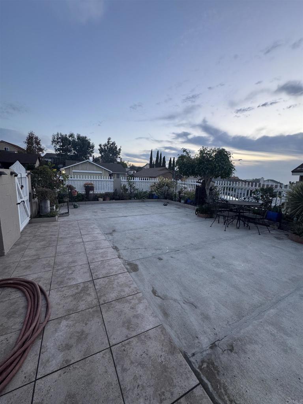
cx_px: 152
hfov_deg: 85.7
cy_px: 202
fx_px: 163
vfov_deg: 102.1
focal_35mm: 14
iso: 160
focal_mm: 2.22
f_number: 2.2
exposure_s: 1/99
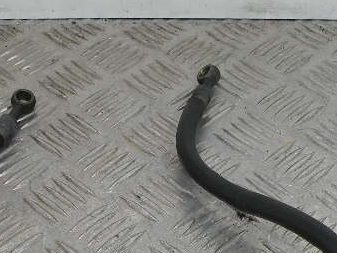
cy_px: 369
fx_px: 799
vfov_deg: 16.5
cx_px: 151
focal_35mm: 82
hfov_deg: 23.8
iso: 64
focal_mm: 4.7
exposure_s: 1/77.1
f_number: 3.2
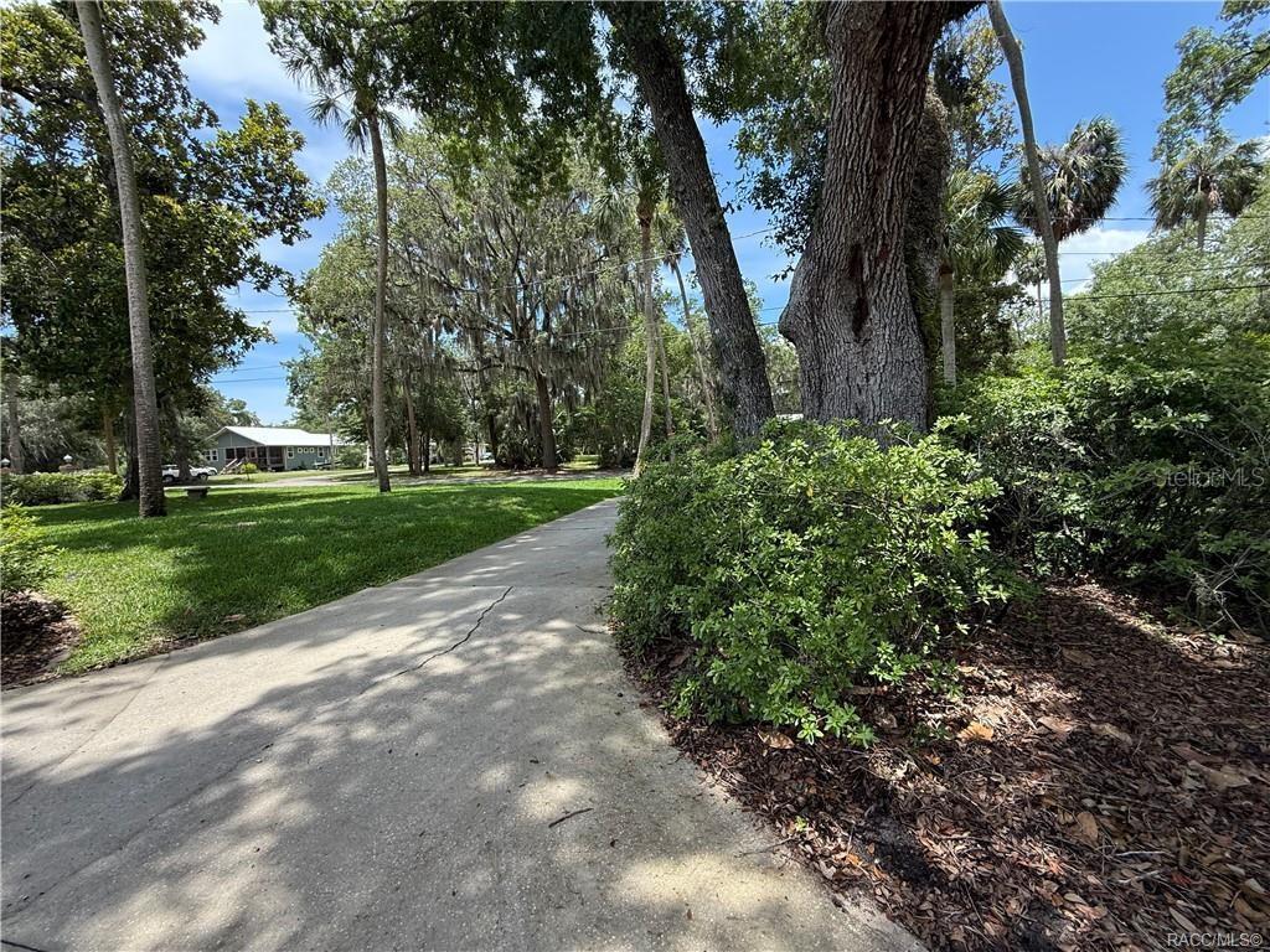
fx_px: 514
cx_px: 635
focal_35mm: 14
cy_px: 476
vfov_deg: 85.7
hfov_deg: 102.1
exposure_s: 1/494
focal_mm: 2.22
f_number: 2.2
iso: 64
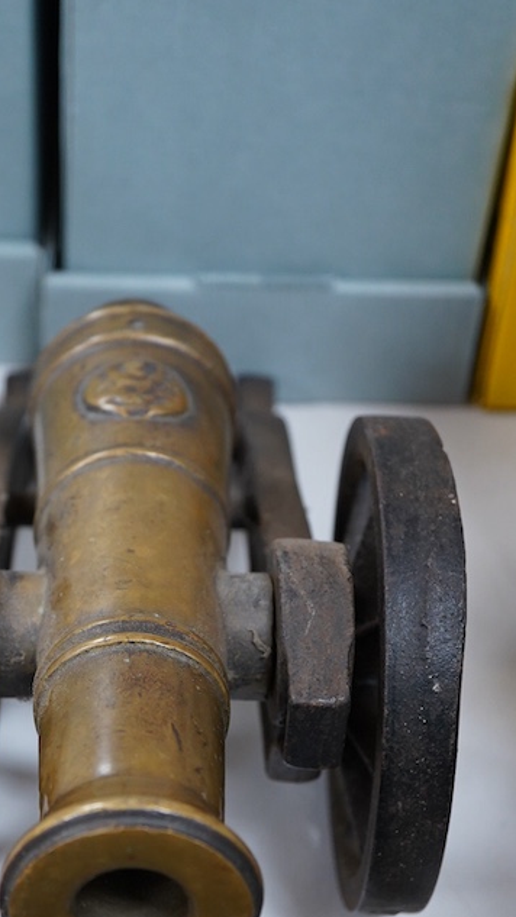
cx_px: 143
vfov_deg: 31.2
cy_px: 617
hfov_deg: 17.9
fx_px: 1630
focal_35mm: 67
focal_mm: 30
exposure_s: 1/125
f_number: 3.5
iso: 1250
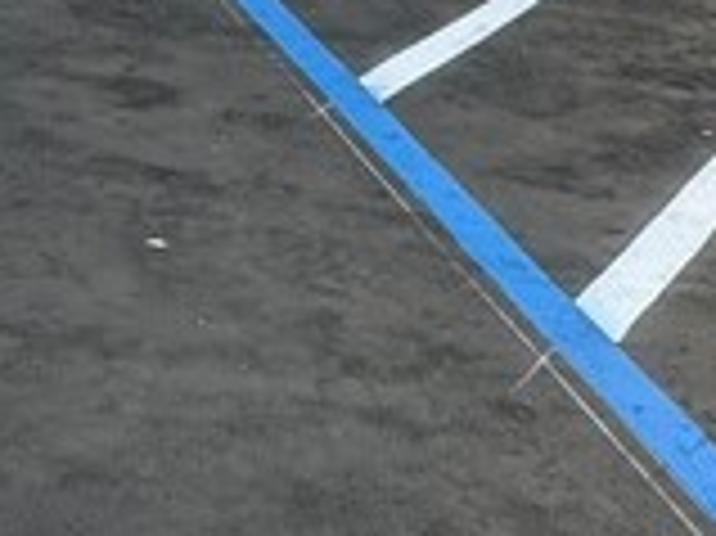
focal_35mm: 90
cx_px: 140
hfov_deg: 21.5
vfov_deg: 16.4
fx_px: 1860
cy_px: 257
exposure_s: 1/133
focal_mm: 2.22
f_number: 2.2
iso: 40
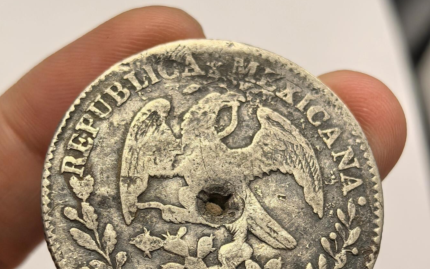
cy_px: 213
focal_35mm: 77
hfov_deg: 26.8
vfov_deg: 16.8
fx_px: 902
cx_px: 215
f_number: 2
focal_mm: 6.98
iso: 250
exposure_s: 1/100
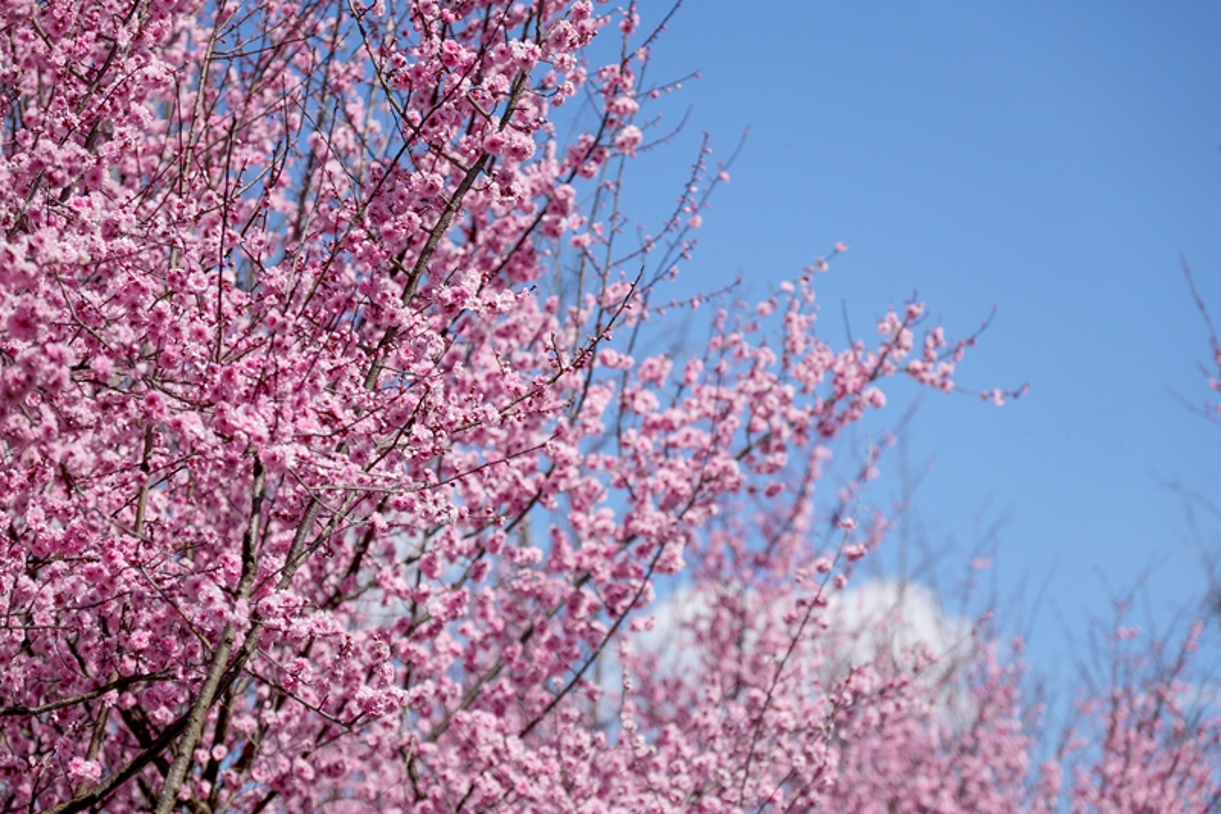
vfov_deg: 13.0
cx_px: 610
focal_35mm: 105
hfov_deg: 19.5
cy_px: 407
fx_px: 3560
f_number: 2.8
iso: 100
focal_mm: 70
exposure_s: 1/2000
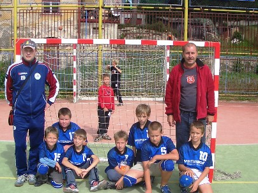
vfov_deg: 28.0
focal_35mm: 52
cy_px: 116
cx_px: 129
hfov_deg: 36.8
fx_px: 388
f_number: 4.3
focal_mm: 5.8
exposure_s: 1/400
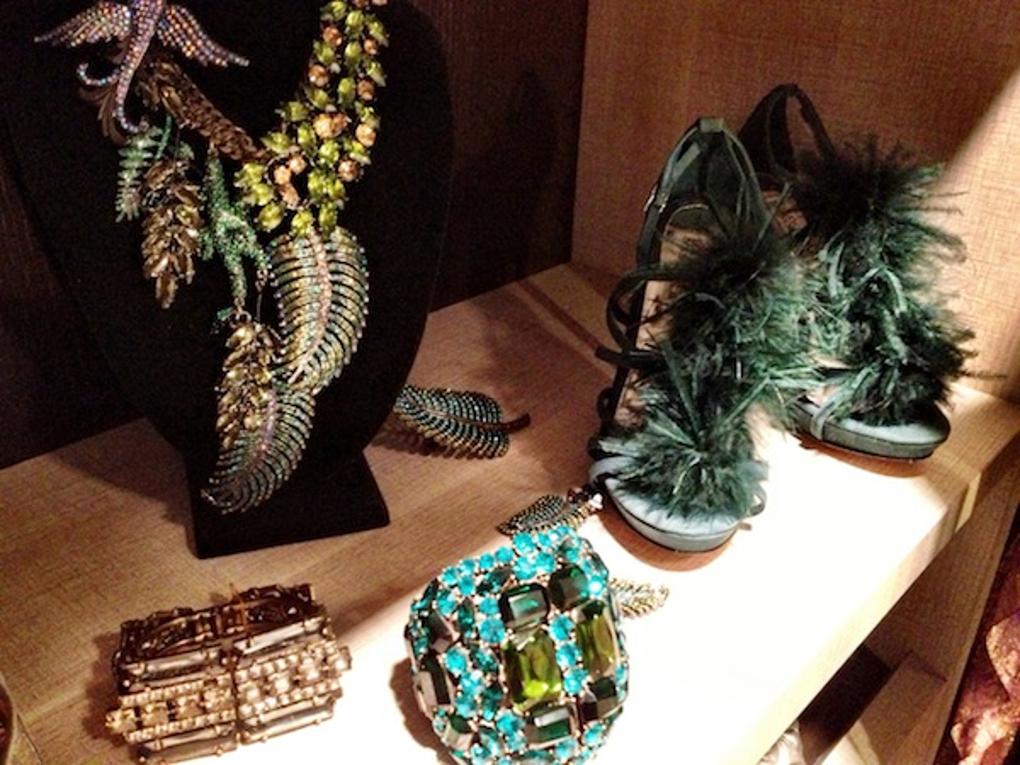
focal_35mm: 35
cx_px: 510
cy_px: 382
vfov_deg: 40.7
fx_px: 1031
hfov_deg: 52.6
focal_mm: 4.28
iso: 800
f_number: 2.4
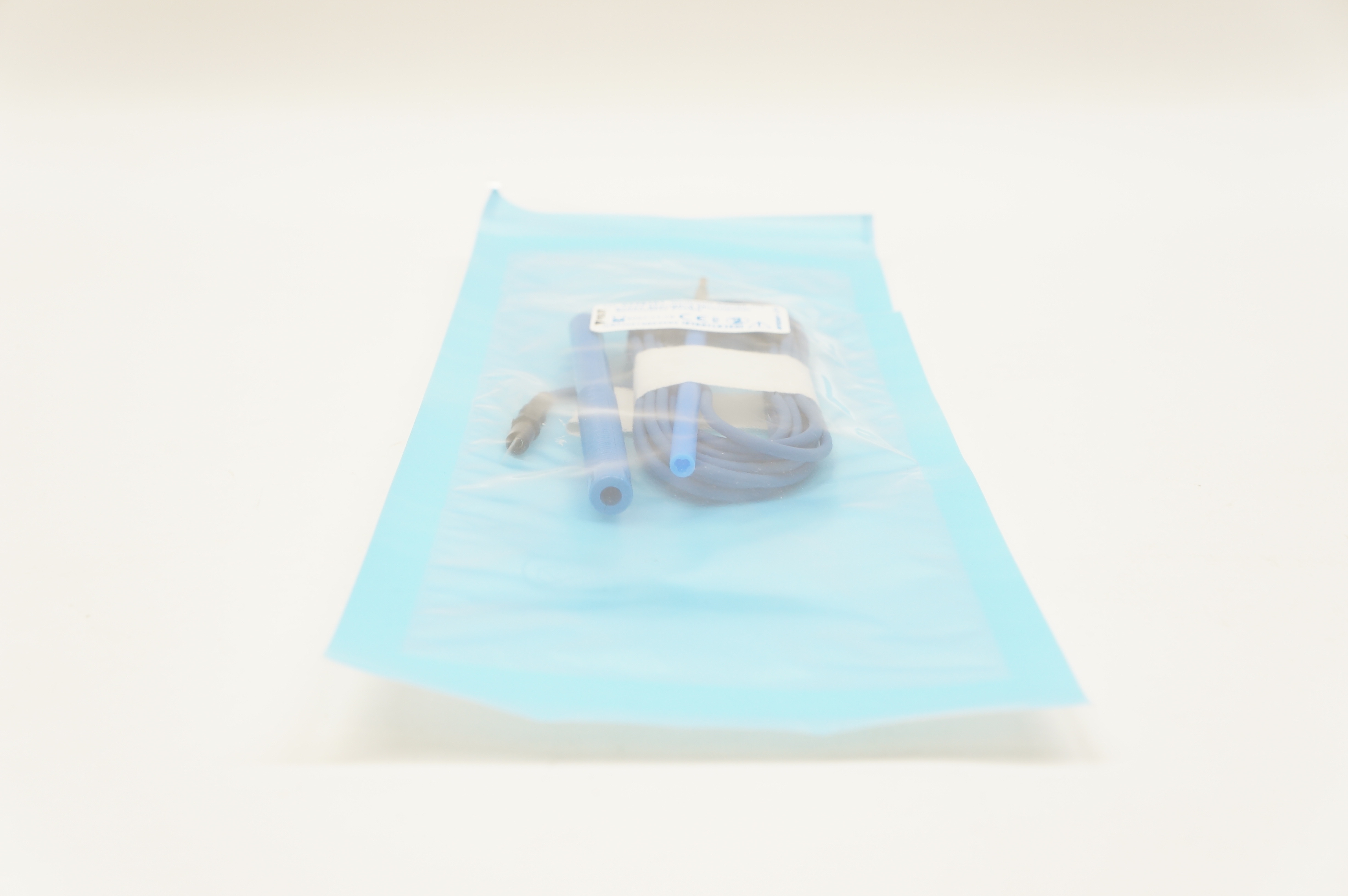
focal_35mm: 48
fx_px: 1795
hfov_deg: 41.2
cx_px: 674
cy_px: 448
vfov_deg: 28.0
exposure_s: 1/50
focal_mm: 32
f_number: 6.3
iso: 400
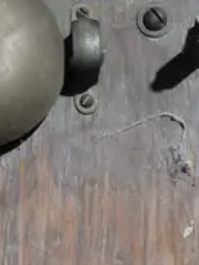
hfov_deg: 5.5
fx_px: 2090
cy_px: 532
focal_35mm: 273
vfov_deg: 7.0
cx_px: 113
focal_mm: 23
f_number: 5.1
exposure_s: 1/60
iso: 1250
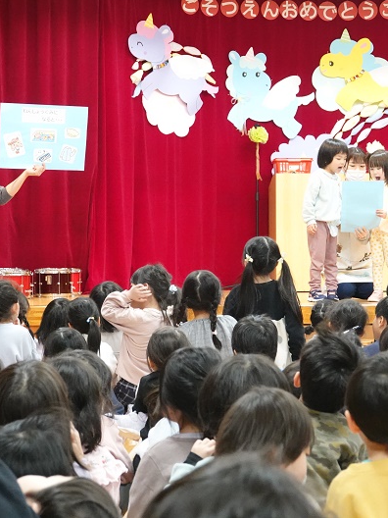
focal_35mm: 102
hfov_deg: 14.5
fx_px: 1524
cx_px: 210
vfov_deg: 19.3
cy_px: 259
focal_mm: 25.61
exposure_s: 1/80
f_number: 3.5
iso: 3200
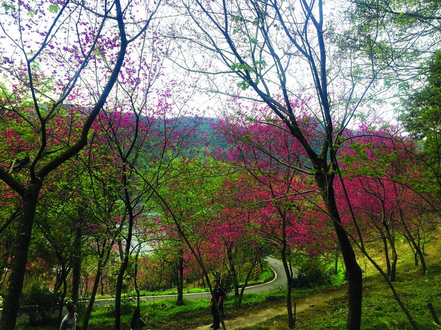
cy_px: 165
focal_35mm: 29
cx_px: 220
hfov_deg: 61.7
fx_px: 369
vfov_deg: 48.2
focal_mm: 4.15
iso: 32
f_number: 2.2
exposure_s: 1/732
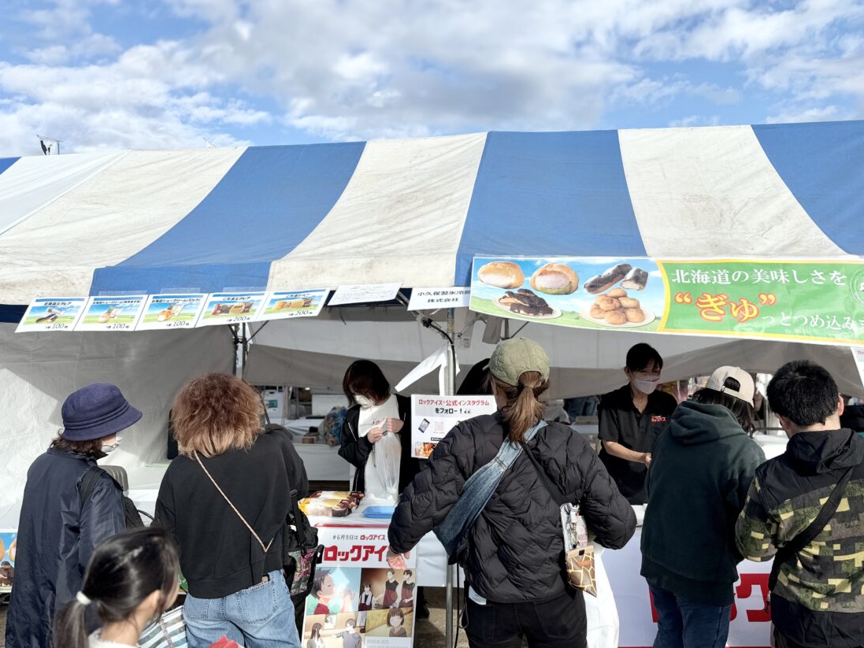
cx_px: 473
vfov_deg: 49.7
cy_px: 340
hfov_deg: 63.3
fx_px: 699
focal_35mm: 28
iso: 80
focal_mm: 6.76
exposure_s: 1/4950
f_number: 1.78
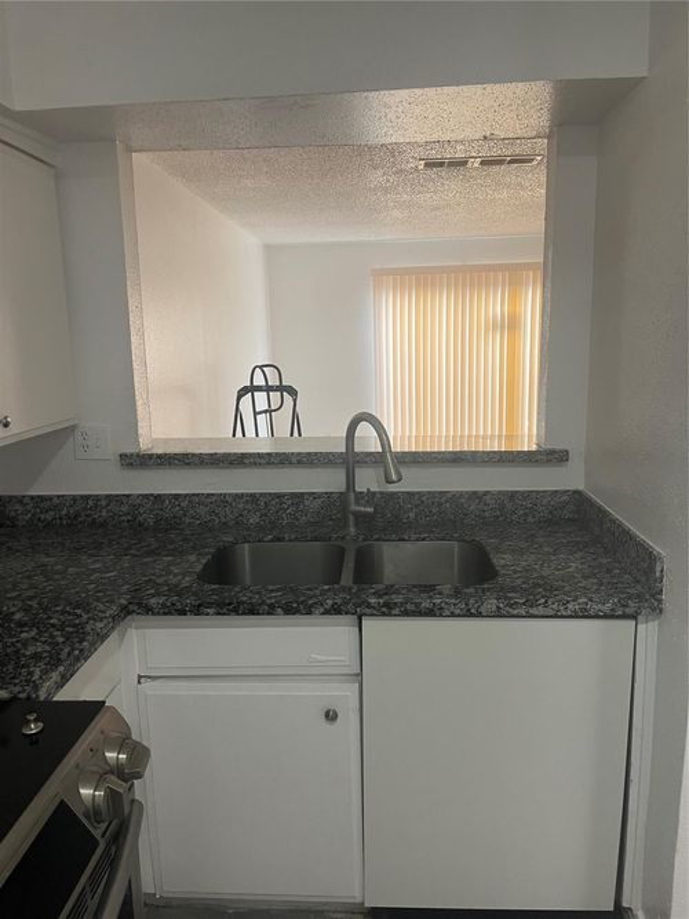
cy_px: 460
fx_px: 690
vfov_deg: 67.3
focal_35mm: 26
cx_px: 344
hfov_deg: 53.0
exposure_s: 1/60
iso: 125
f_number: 1.6
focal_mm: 5.1
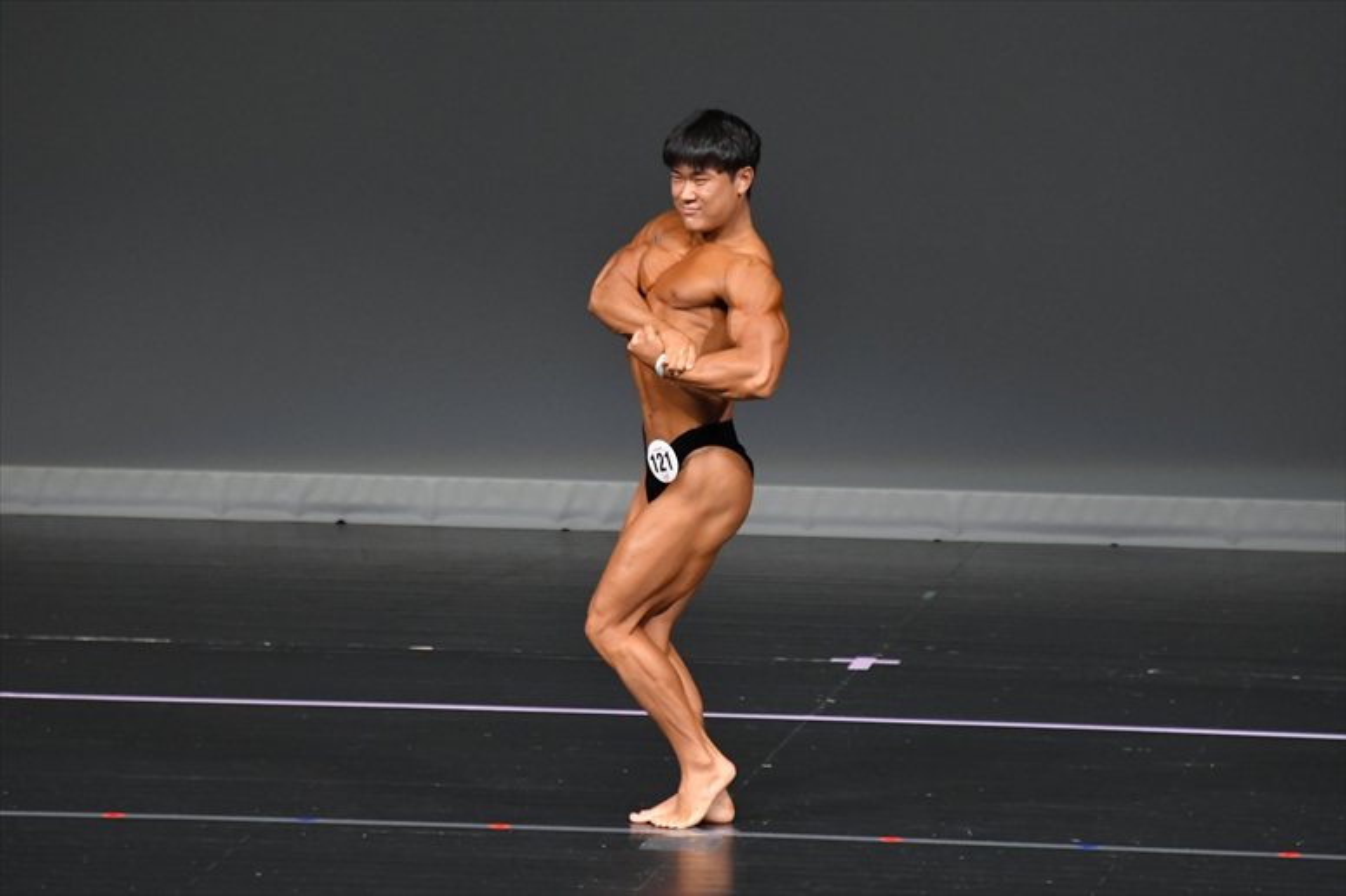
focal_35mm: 345
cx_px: 673
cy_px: 448
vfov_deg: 4.0
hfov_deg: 6.0
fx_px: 12893
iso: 4000
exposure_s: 1/400
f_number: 5.6
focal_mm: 230
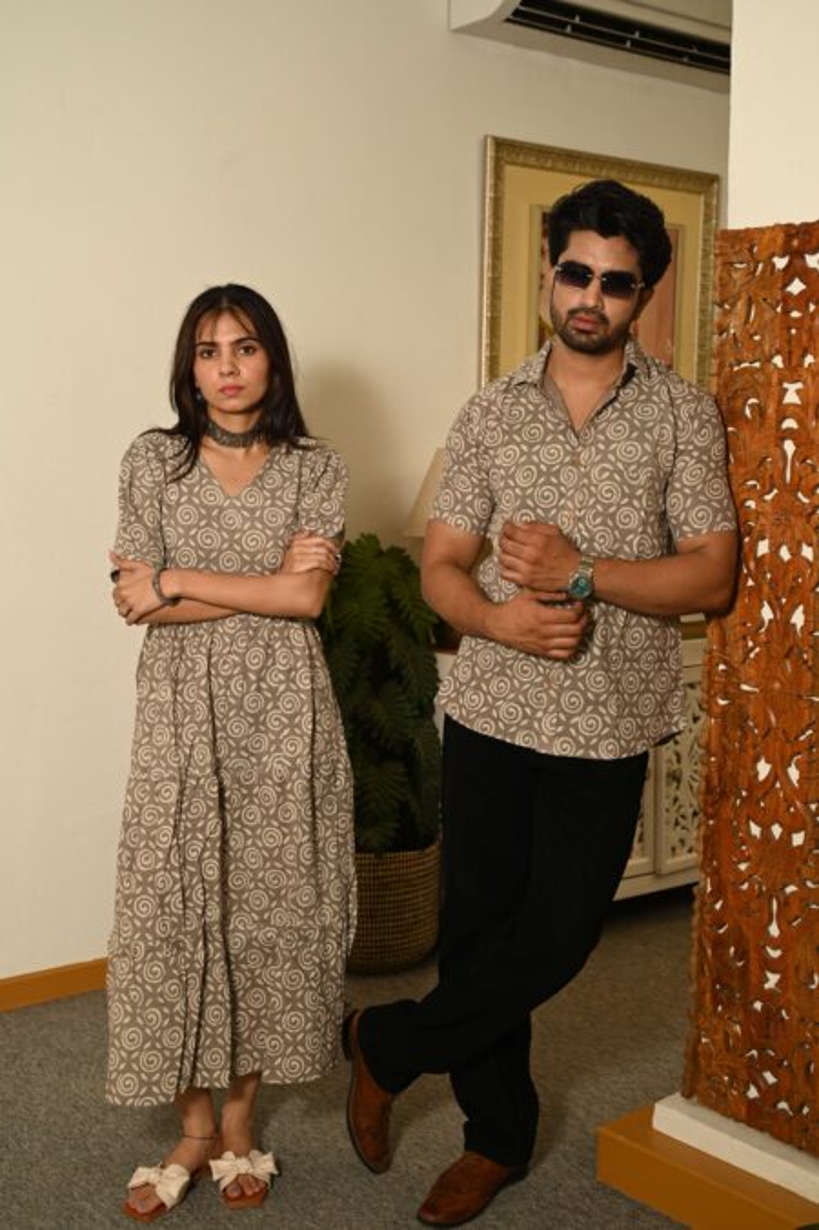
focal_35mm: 42
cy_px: 615
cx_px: 410
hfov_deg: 31.9
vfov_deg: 46.4
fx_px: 1435
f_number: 5
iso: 250
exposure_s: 1/160
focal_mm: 42
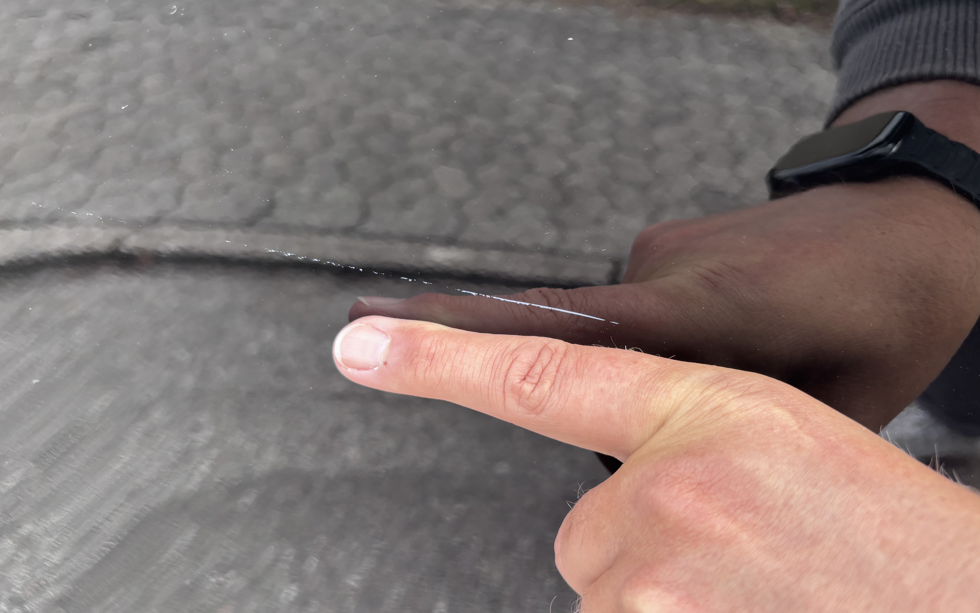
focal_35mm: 28
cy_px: 310
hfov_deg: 66.5
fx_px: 748
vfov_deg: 44.5
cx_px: 490
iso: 40
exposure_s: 1/193
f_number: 1.6
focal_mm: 5.96
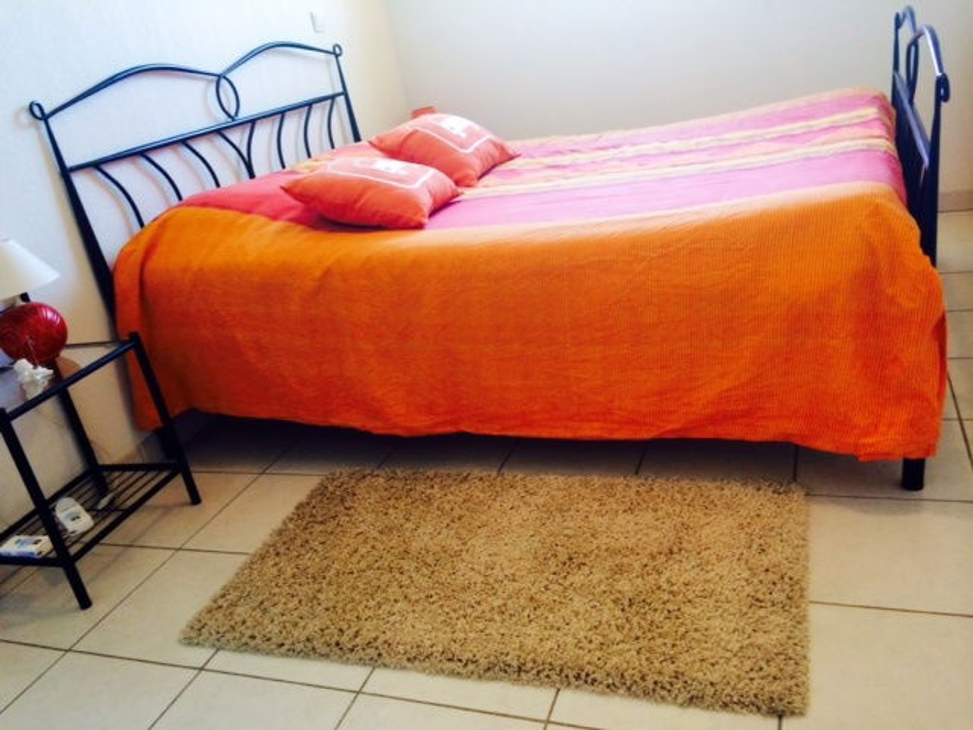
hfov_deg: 60.0
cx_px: 486
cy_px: 365
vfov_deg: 46.8
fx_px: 843
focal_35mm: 30
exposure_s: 1/30
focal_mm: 4.12
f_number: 2.2
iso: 100
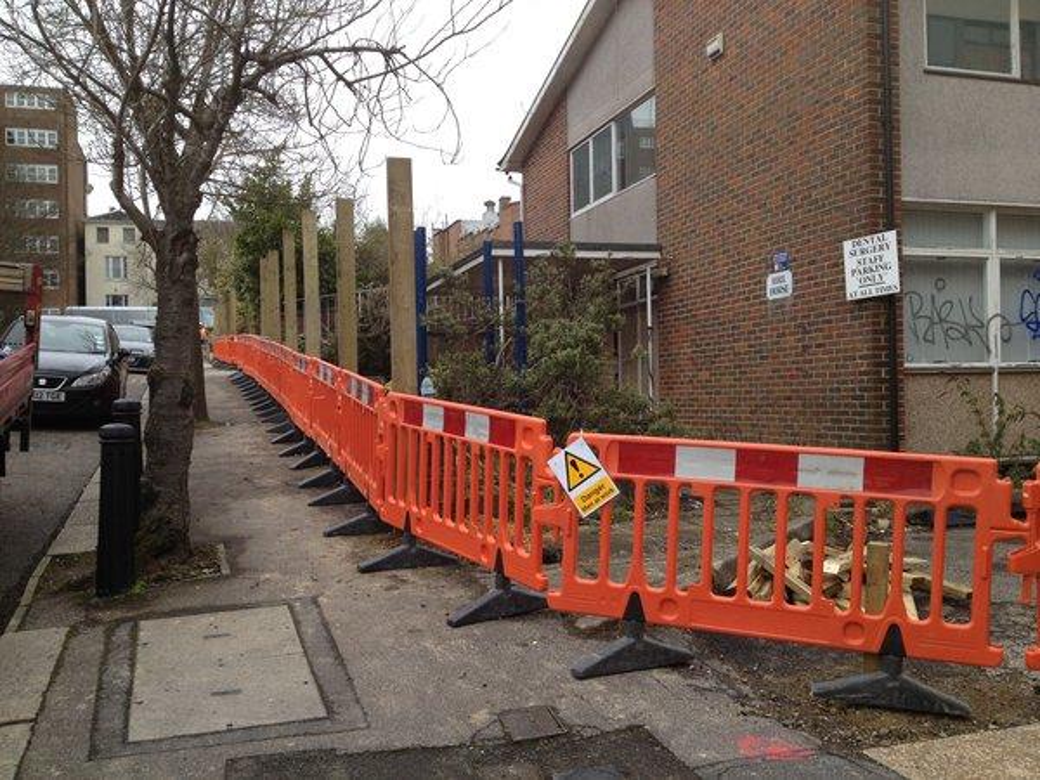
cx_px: 520
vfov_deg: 40.7
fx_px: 1052
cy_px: 390
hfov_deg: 52.6
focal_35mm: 35
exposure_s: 1/476
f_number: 2.4
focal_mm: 4.28
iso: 50
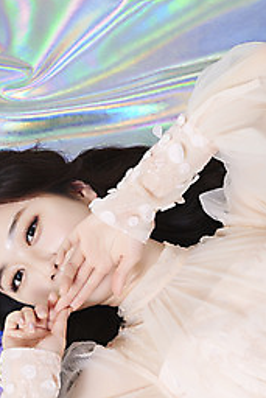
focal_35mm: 164
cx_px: 66
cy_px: 300
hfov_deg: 8.4
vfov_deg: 12.5
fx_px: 1815
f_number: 11
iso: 64
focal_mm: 105
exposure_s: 1/125
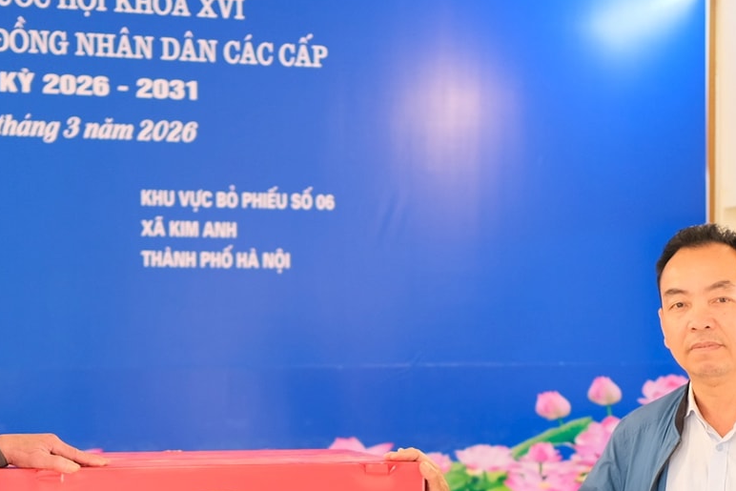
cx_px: 451
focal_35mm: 87
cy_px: 464
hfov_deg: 23.3
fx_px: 1779
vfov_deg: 15.5
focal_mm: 23
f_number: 2
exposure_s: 1/60
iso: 640
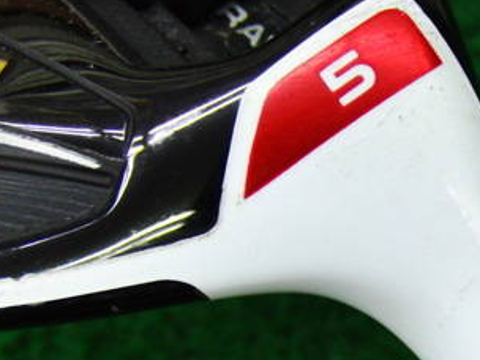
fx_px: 1082
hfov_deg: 23.9
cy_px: 333
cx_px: 485
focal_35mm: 78
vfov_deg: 18.5
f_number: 3.6
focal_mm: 6.42
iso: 400
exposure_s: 1/80
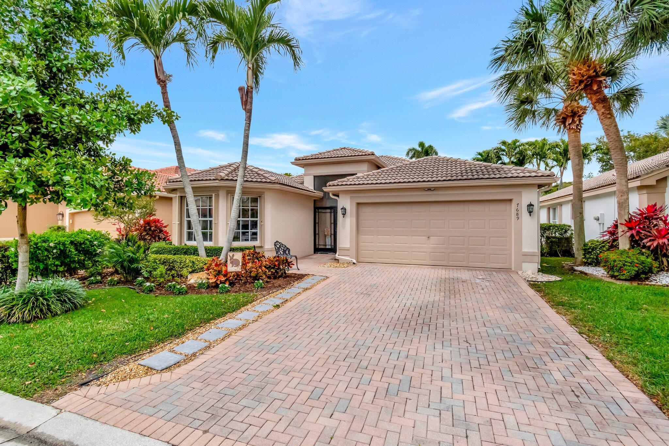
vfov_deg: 73.7
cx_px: 334
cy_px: 223
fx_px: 297
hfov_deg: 96.7
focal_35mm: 16
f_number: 8
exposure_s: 1/6400
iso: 1100
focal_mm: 11
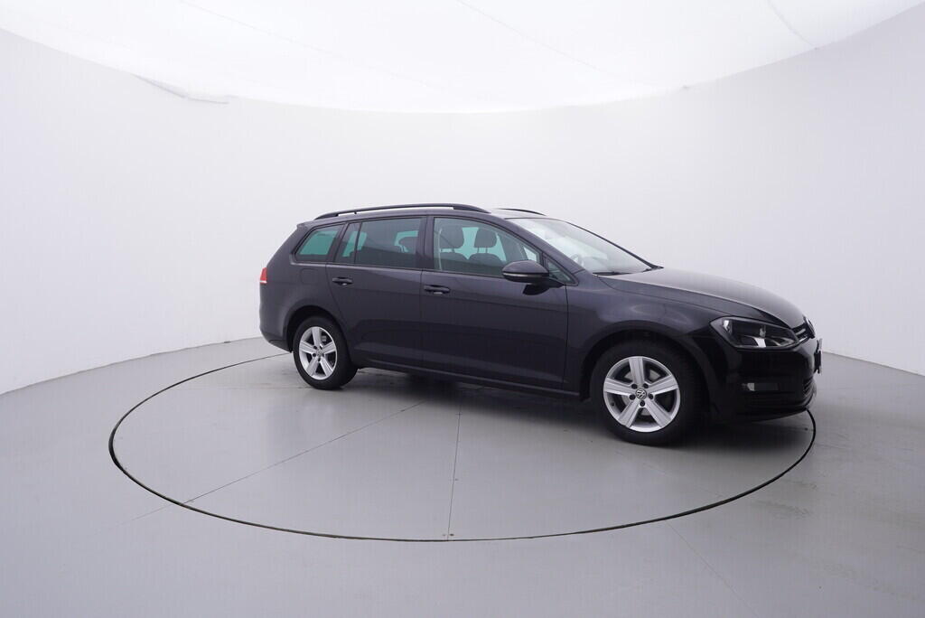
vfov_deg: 56.2
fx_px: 578
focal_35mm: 22
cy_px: 309
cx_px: 462
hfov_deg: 77.3
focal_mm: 15
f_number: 5
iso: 200
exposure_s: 1/80
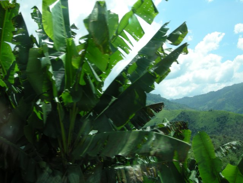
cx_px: 122
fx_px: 253
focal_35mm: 36
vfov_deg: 39.7
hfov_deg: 51.4
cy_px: 92
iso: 64
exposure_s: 1/260
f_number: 5.4
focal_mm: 7.5
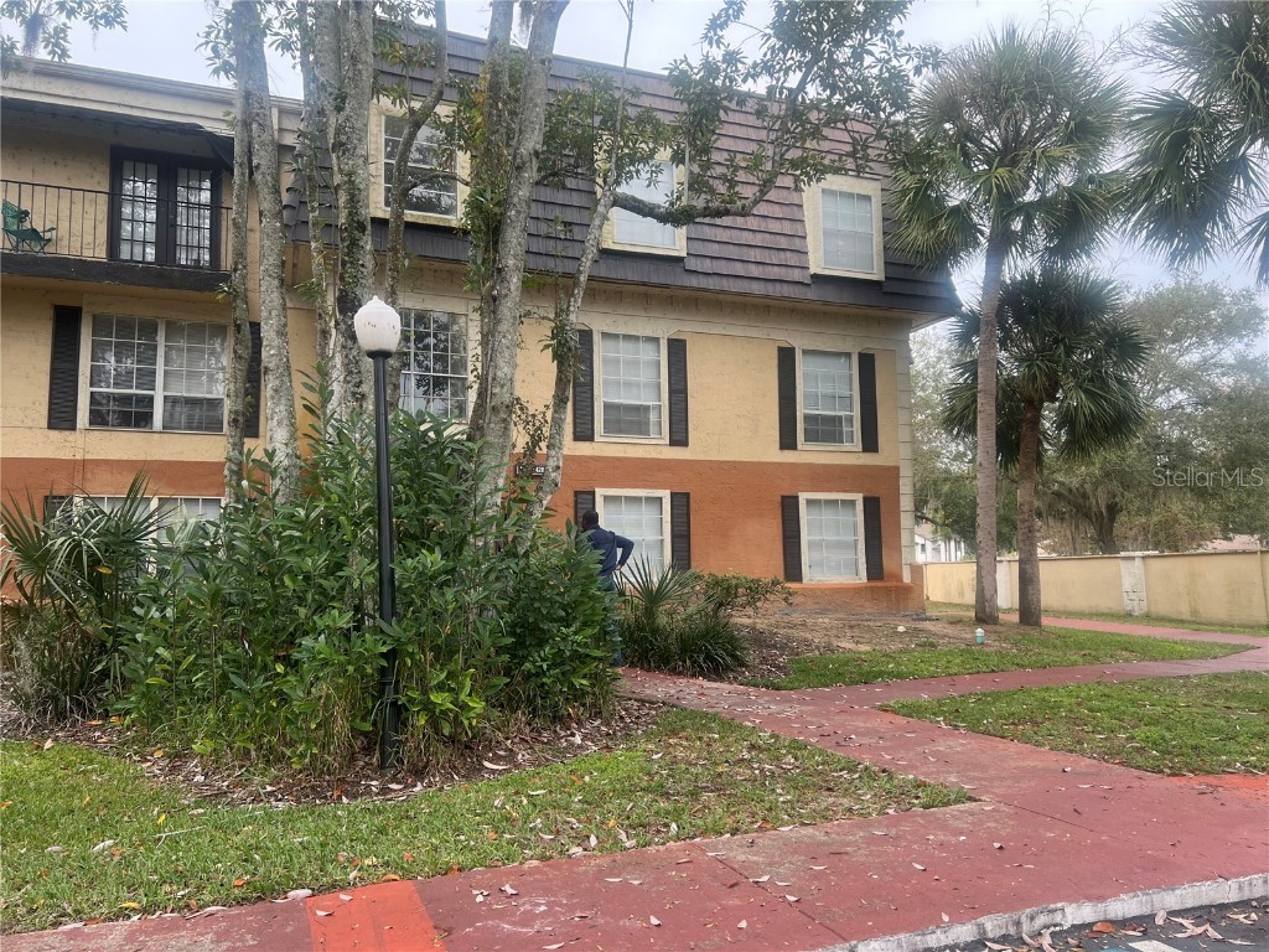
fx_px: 953
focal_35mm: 26
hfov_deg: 67.3
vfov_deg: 53.1
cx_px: 634
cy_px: 476
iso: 50
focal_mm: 5.7
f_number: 1.5
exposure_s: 1/678
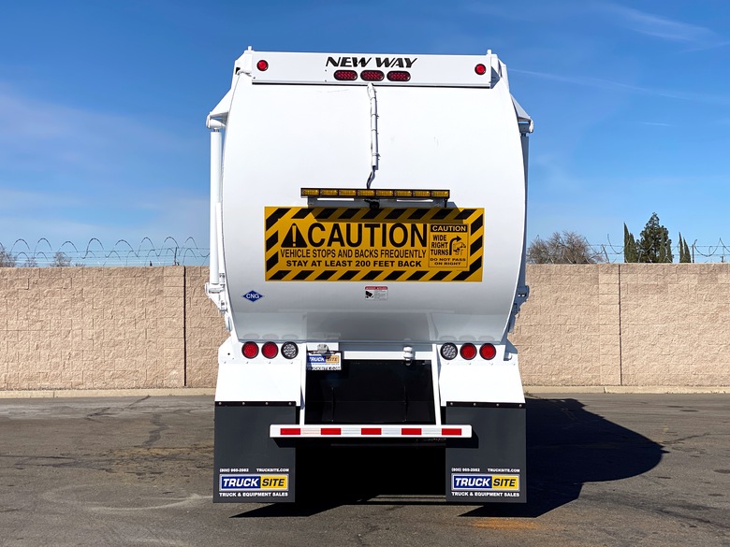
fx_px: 1097
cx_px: 365
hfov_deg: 36.8
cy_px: 274
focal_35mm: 52
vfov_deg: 28.0
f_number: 2
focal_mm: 6
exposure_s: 1/4348
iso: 25
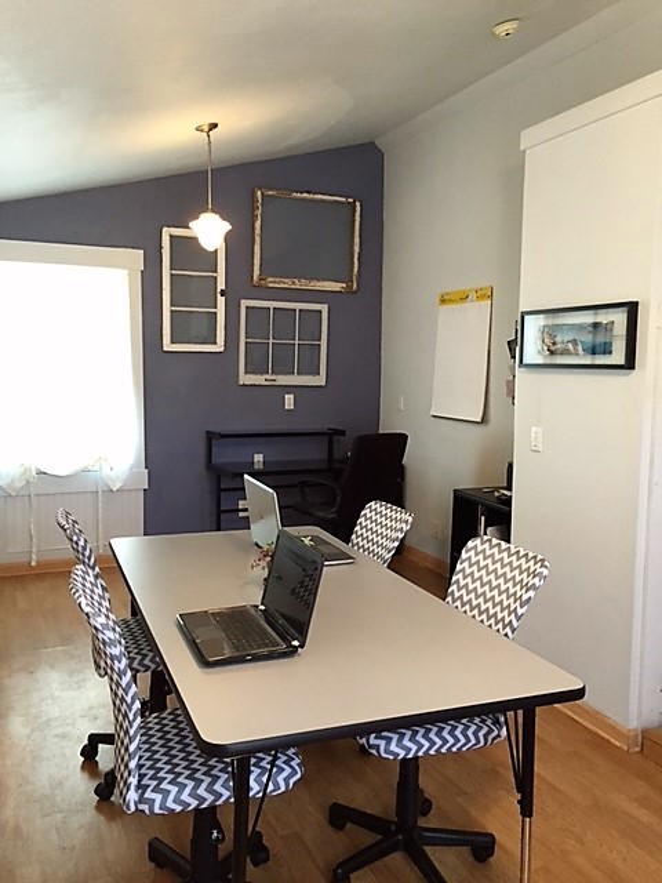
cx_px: 331
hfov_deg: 48.2
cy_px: 442
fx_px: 739
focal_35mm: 29
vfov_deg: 61.7
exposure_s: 1/30
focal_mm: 4.15
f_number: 2.2
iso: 125
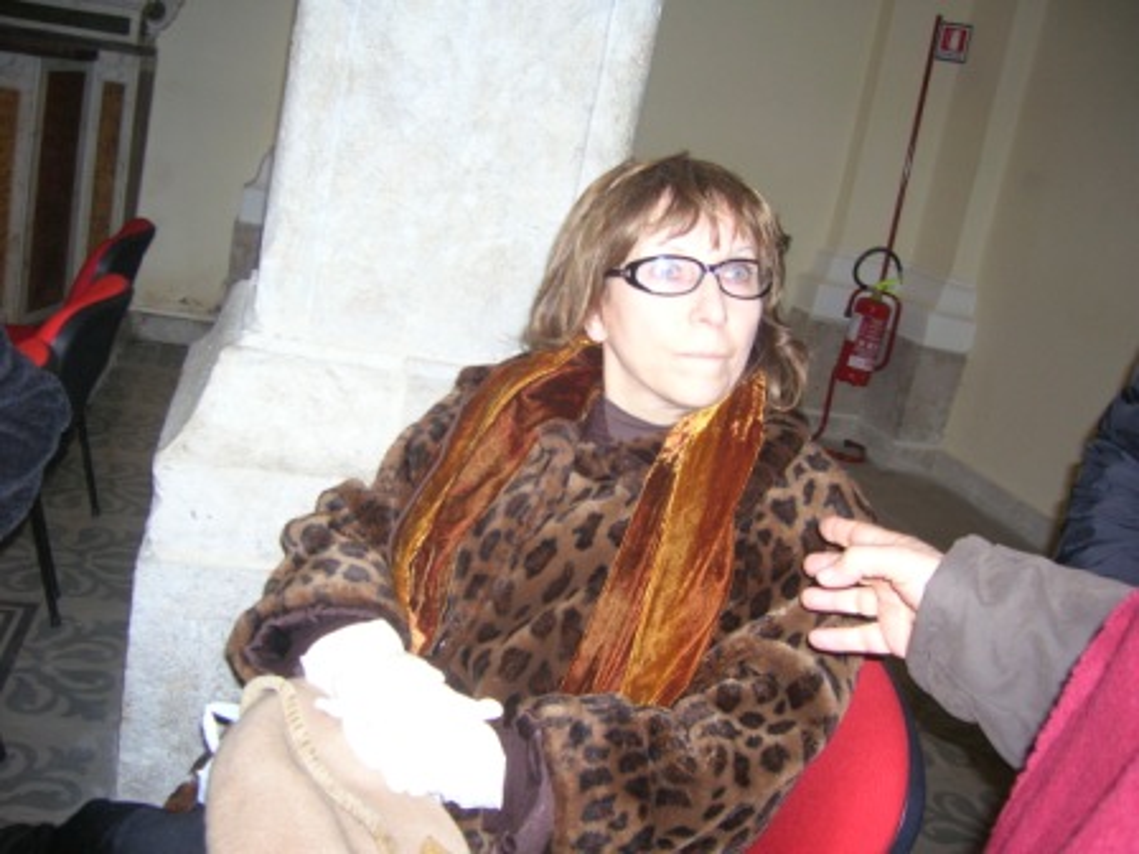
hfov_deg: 54.0
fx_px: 1119
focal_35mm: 34
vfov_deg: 41.8
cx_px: 570
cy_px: 427
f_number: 2.9
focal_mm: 5.7
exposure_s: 1/60.1
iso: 117
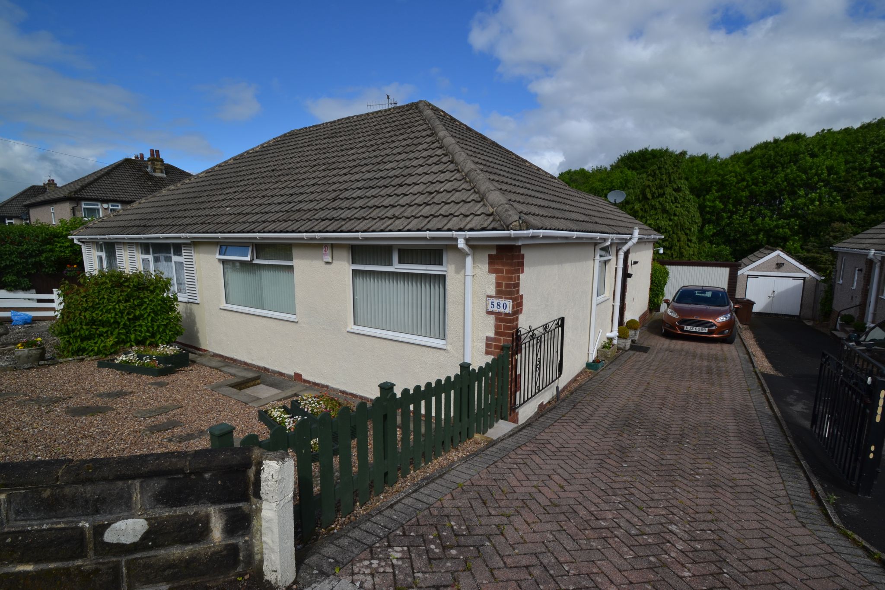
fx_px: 369
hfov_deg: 100.4
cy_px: 295
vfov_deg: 77.3
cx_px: 442
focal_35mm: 15
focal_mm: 10
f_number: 9
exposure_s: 1/320
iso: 100
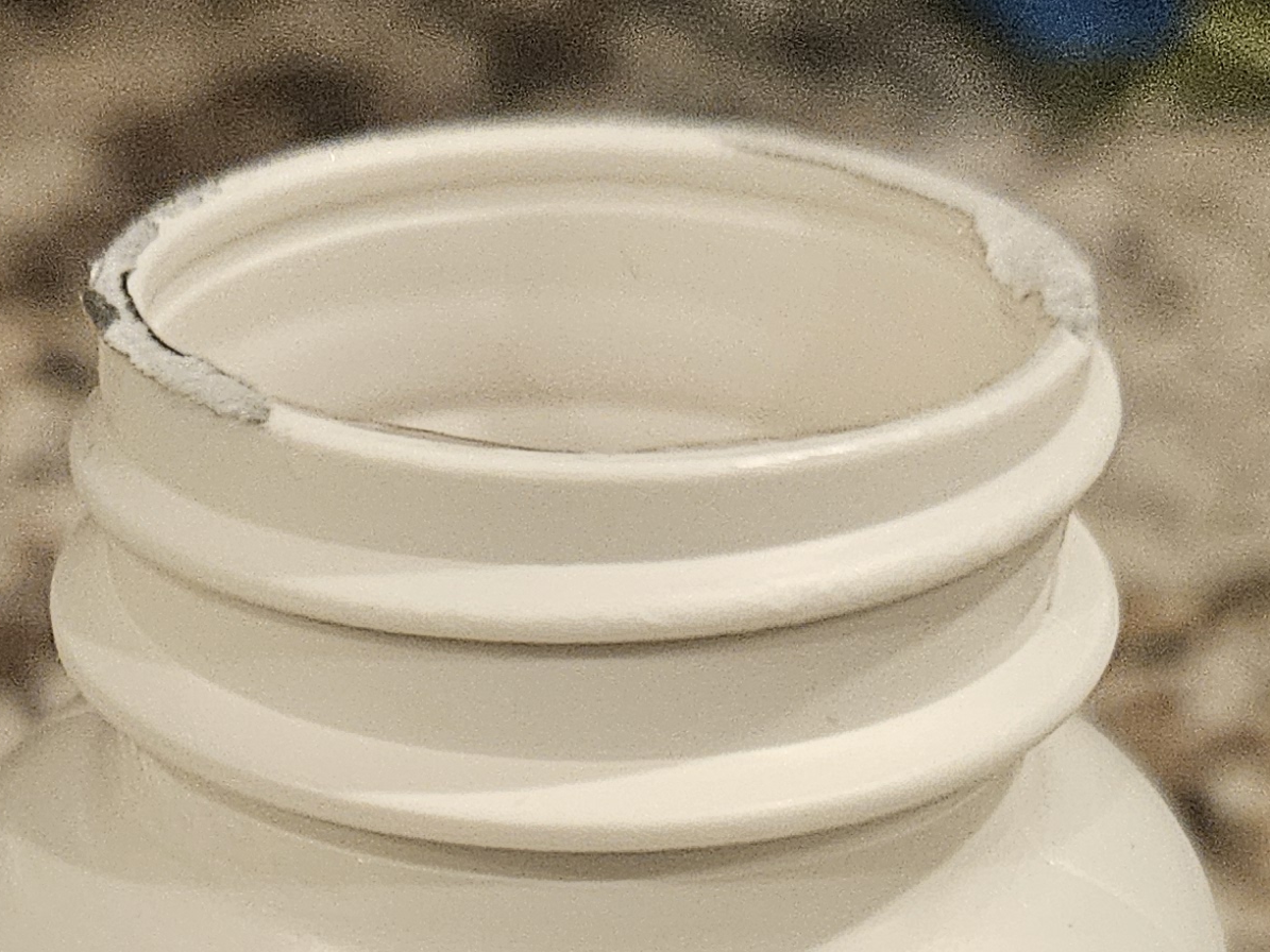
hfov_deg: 24.9
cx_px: 260
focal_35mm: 77
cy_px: 1577
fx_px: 2825
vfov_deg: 16.7
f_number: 1.8
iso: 500
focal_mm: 5.4
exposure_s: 1/120
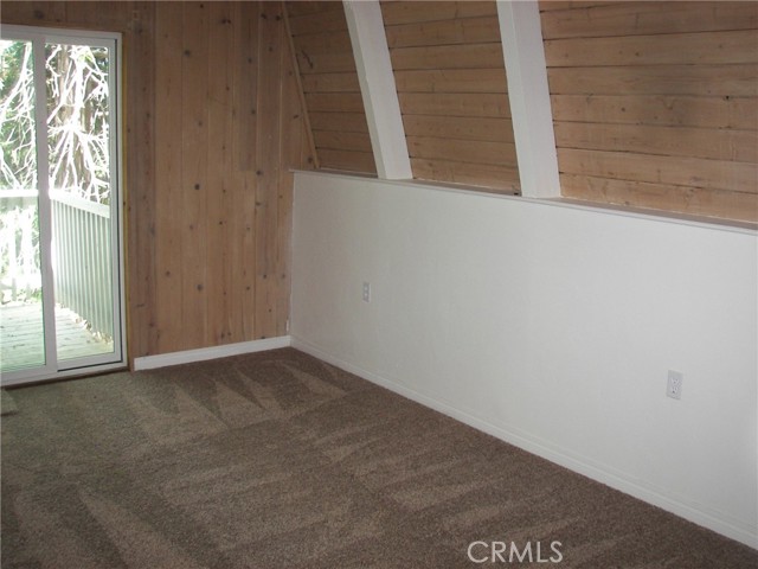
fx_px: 788
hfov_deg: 51.4
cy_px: 284
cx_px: 379
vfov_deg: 39.7
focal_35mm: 36
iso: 100
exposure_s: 1/30
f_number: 2.8
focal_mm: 6
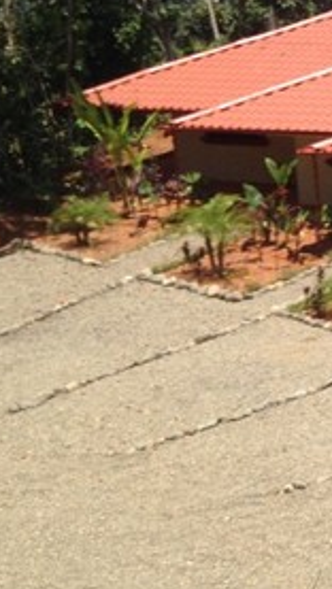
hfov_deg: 10.0
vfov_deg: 19.2
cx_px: 715
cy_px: 91
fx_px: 1720
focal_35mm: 110
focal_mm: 4.28
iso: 50
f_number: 2.4
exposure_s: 1/1453
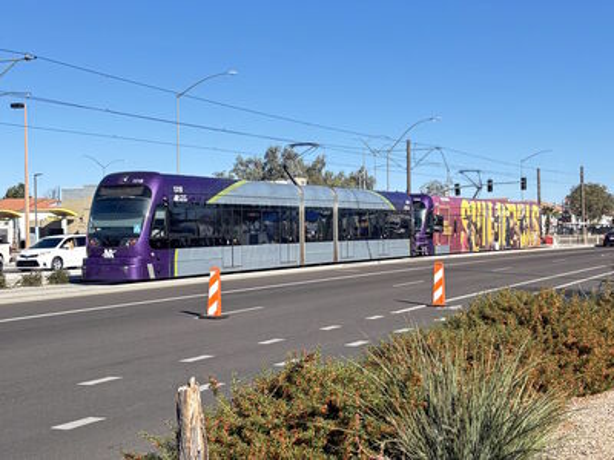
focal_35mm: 26
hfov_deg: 67.3
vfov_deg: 53.1
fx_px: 461
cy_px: 230
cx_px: 307
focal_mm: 5.96
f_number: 1.6
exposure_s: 1/1567
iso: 50
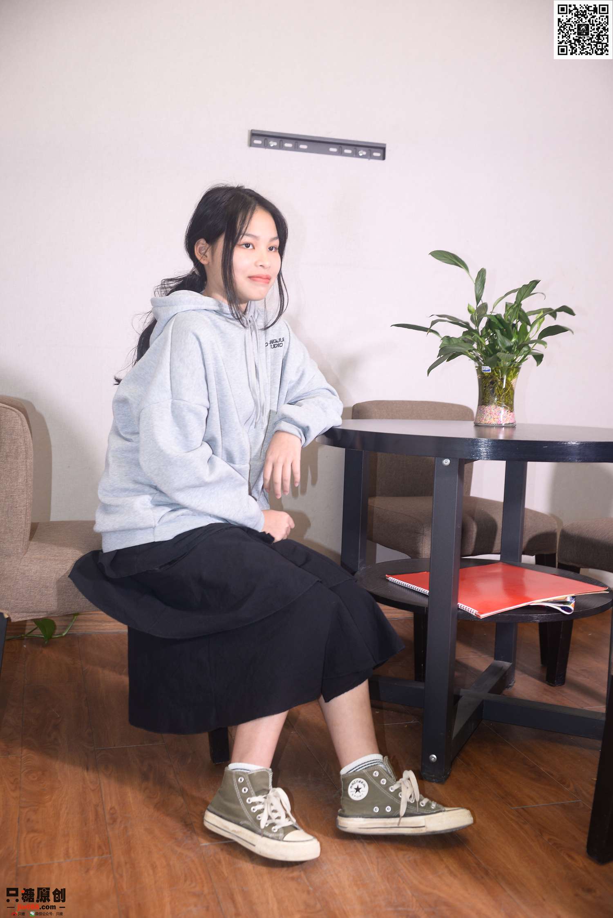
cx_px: 306
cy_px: 459
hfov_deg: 37.9
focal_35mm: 35
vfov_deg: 54.4
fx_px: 893
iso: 500
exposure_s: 1/30
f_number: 5.6
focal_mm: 35
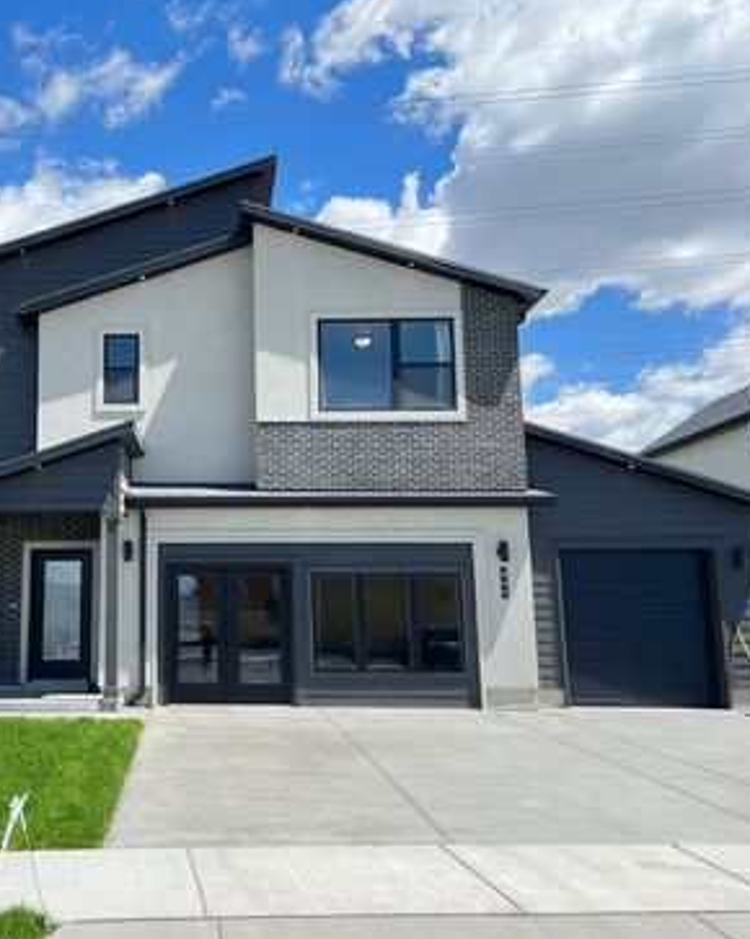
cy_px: 464
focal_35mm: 35
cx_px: 171
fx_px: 972
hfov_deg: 40.8
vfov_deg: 51.6
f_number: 1.5
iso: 50
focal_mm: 5.7
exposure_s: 1/2299
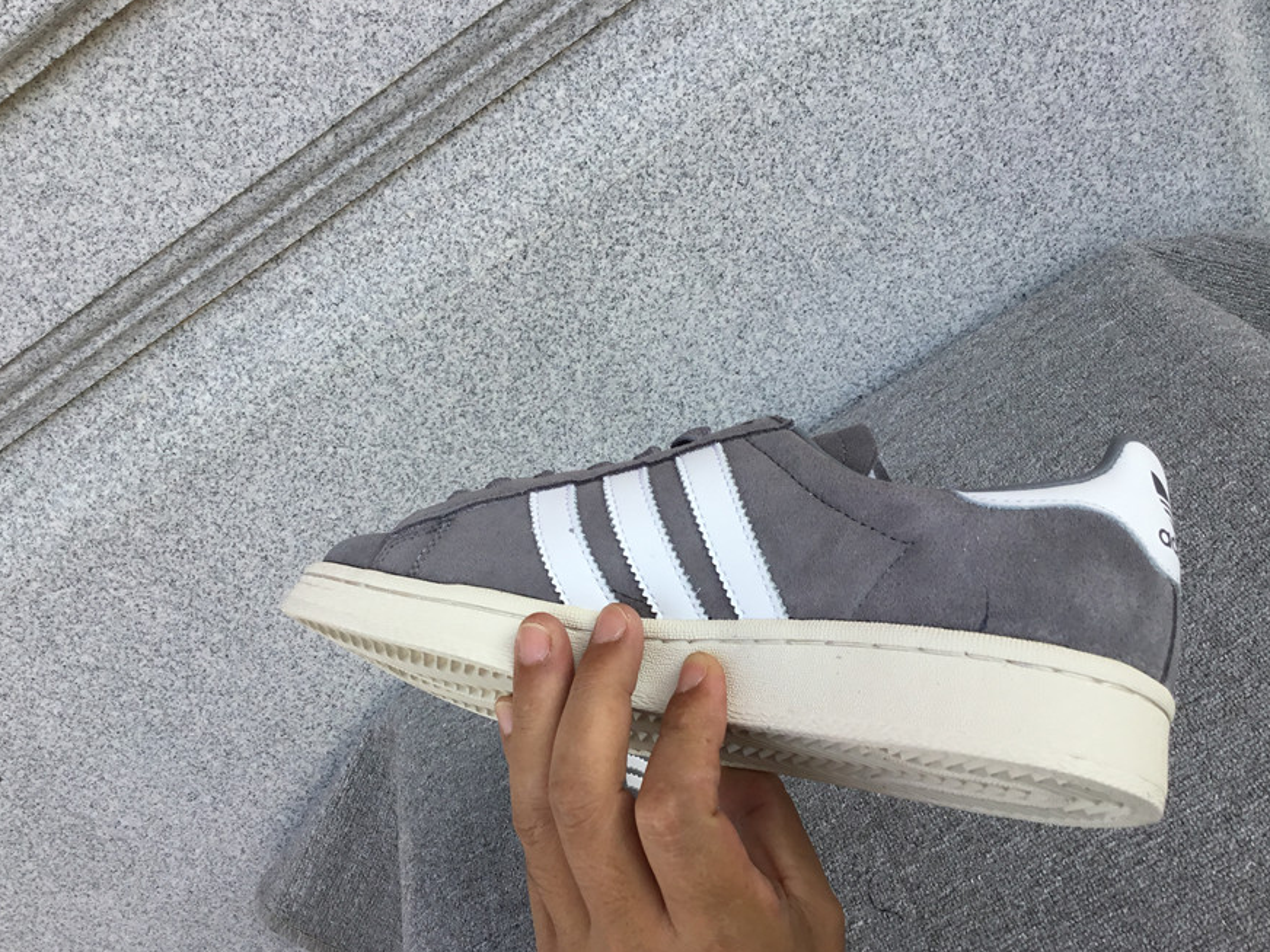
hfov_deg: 56.8
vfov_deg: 44.2
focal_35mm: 32
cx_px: 629
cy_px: 483
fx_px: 1174
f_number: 2.4
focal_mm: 3.3
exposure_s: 1/323
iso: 25
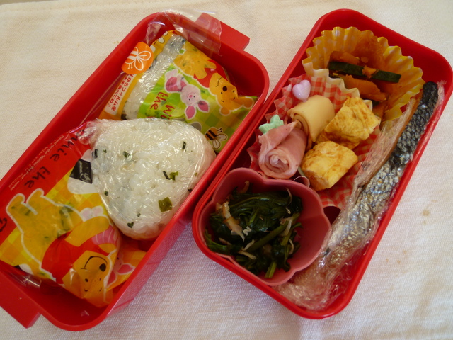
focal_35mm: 24
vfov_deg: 56.8
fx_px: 314
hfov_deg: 71.6
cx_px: 226
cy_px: 170
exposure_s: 1/80
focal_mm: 4.3
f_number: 2.2
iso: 80
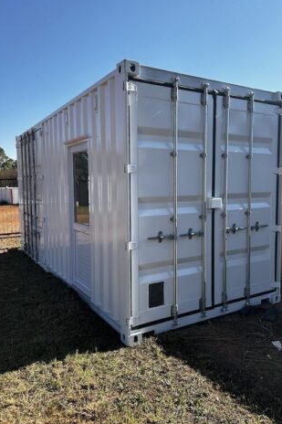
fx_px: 329
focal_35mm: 28
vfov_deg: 65.5
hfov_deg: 46.3
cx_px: 156
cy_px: 213
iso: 50
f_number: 1.5
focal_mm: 5.7
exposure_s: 1/2632
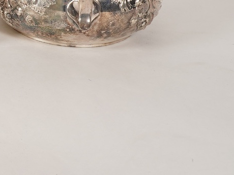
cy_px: -66
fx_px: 1000
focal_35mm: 148
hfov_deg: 12.4
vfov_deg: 9.8
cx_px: -156
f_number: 22
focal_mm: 30
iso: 400
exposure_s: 1/125
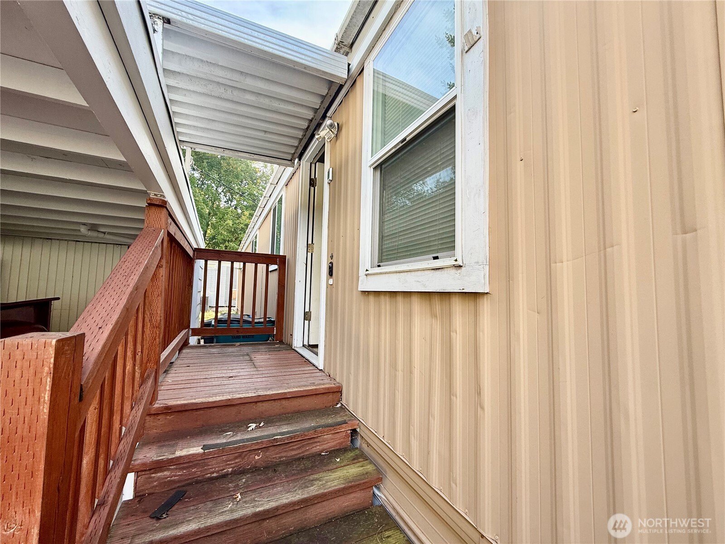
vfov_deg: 85.7
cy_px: 272
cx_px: 362
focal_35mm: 14
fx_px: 293
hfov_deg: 102.1
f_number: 2.2
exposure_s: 1/117
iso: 50
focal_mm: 2.22
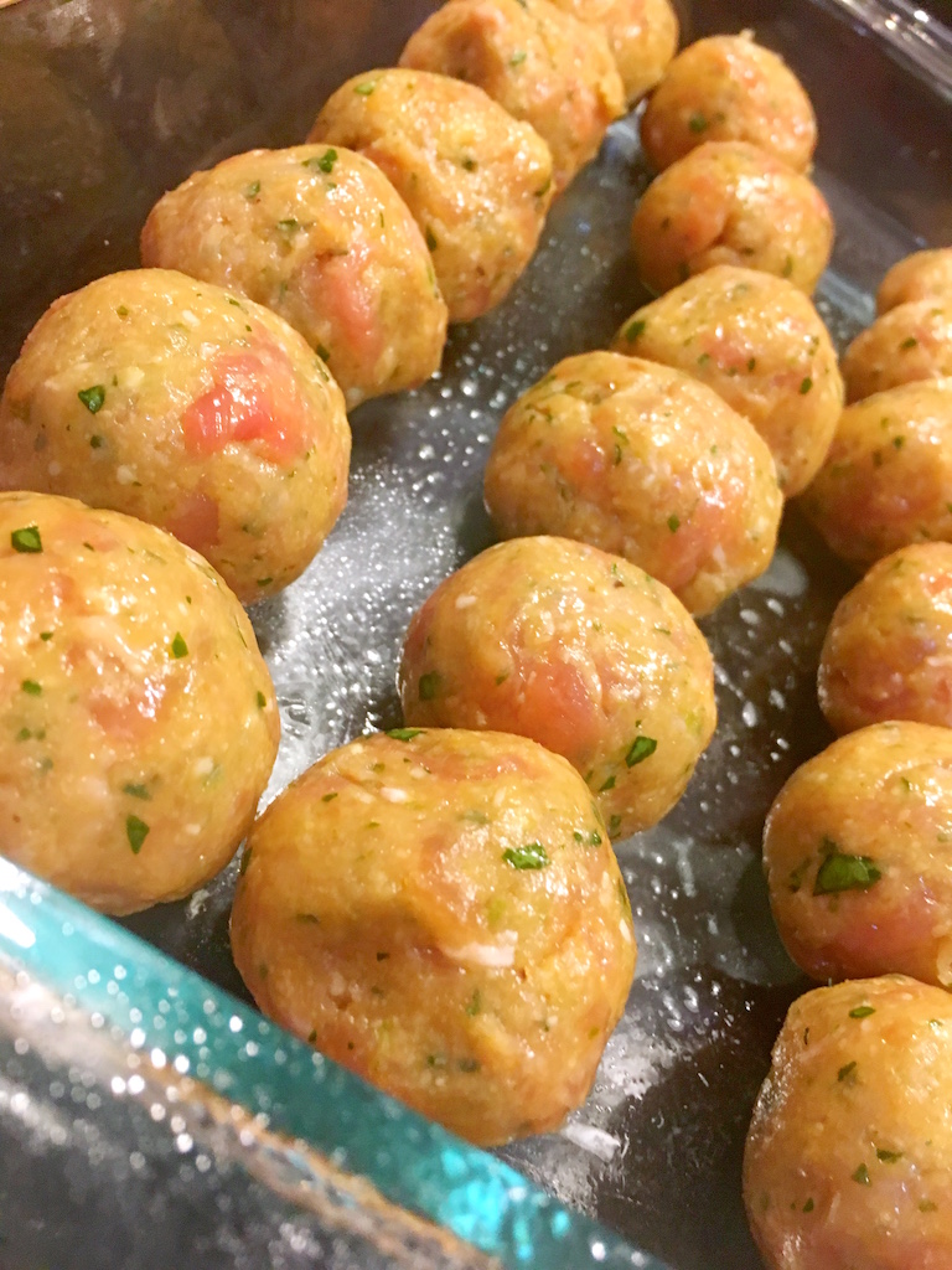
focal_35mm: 29
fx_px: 1063
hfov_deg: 48.2
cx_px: 476
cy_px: 635
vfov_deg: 61.7
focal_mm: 4.15
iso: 160
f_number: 2.2
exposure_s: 1/30
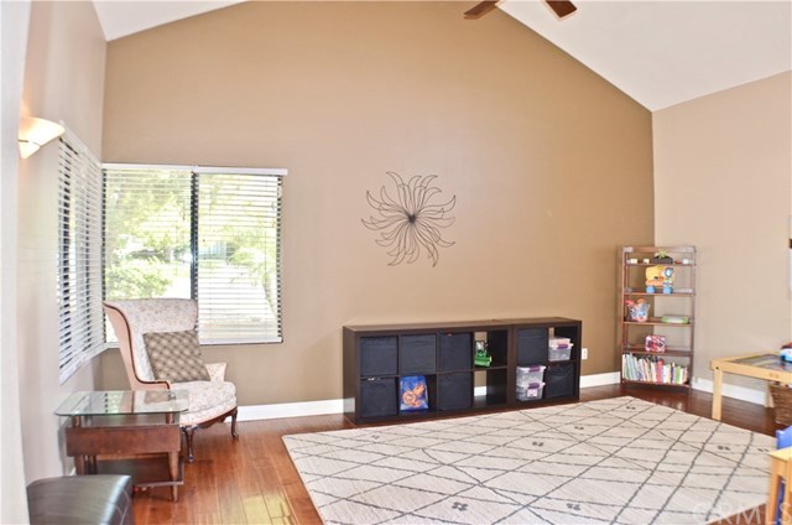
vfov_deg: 39.8
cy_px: 262
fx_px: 725
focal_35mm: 33
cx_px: 396
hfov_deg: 57.3
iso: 320
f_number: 3.8
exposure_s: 1/30
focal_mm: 22
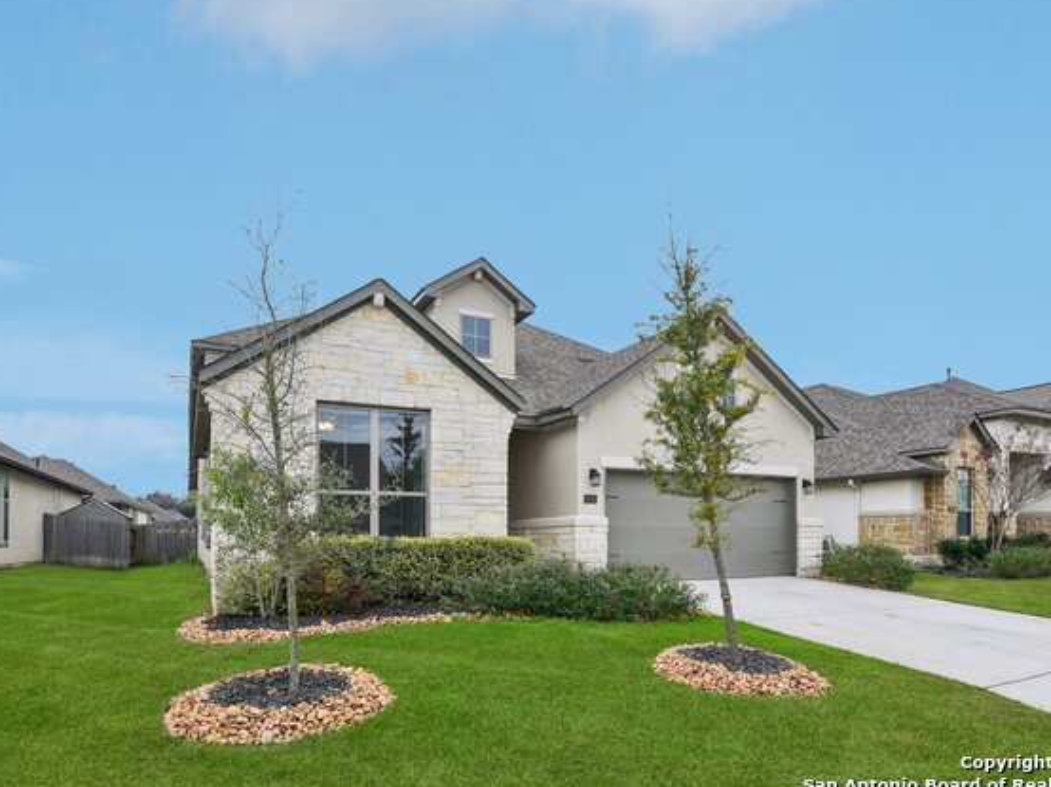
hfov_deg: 81.7
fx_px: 607
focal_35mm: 20
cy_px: 392
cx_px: 505
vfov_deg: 65.9
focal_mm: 18
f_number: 8
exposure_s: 1/160
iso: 400
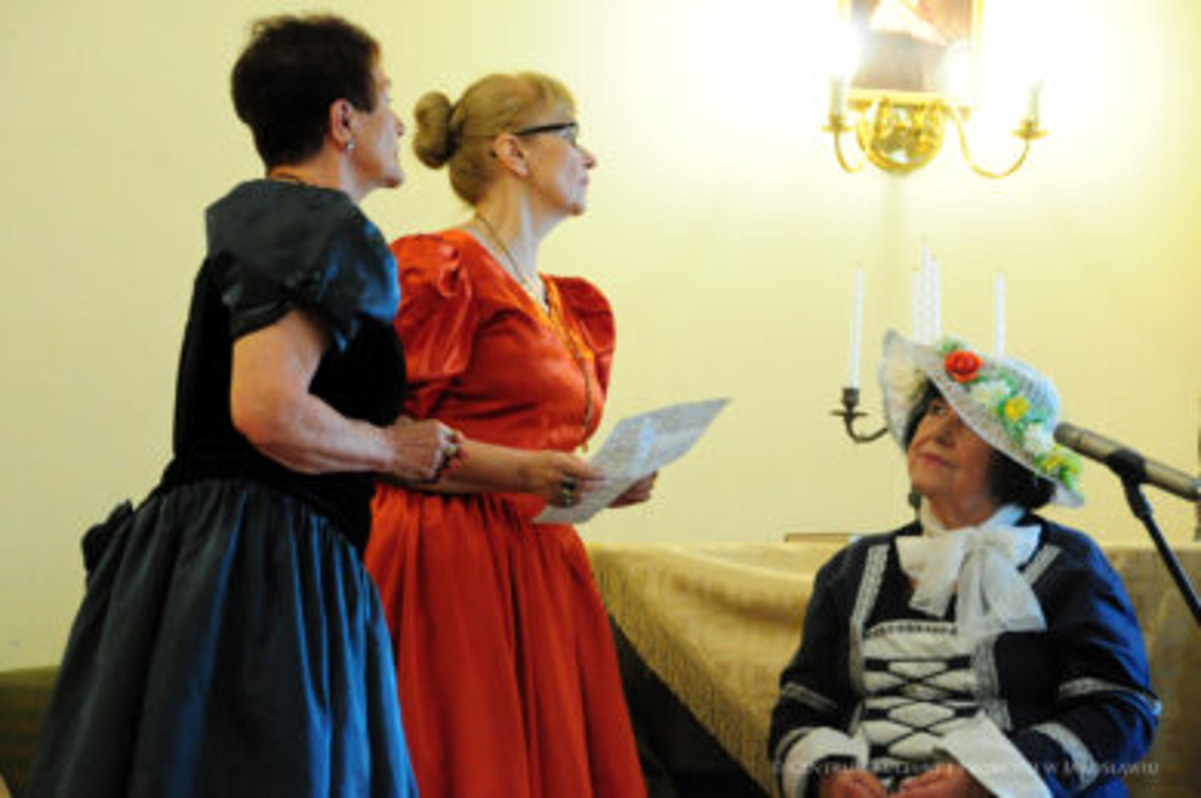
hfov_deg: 13.1
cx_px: 600
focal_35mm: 158
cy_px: 399
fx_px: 5248
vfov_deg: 8.7
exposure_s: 1/40
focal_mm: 105
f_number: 5.3
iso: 3200
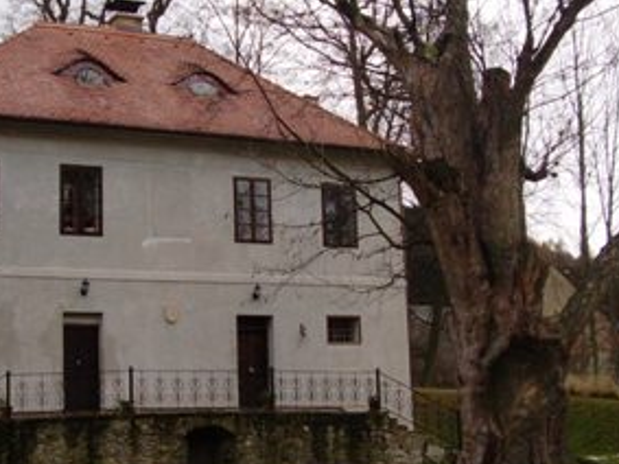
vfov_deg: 27.5
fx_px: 947
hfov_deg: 35.9
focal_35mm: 53
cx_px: 217
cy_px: 198
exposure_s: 1/297
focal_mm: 5.8
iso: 71
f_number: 2.9
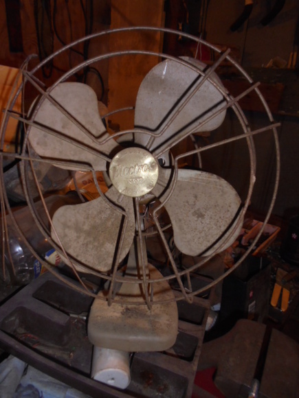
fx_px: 299
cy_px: 199
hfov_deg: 53.1
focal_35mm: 26
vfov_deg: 67.3
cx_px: 150
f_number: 3.5
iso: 200
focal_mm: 4.6
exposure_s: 1/30
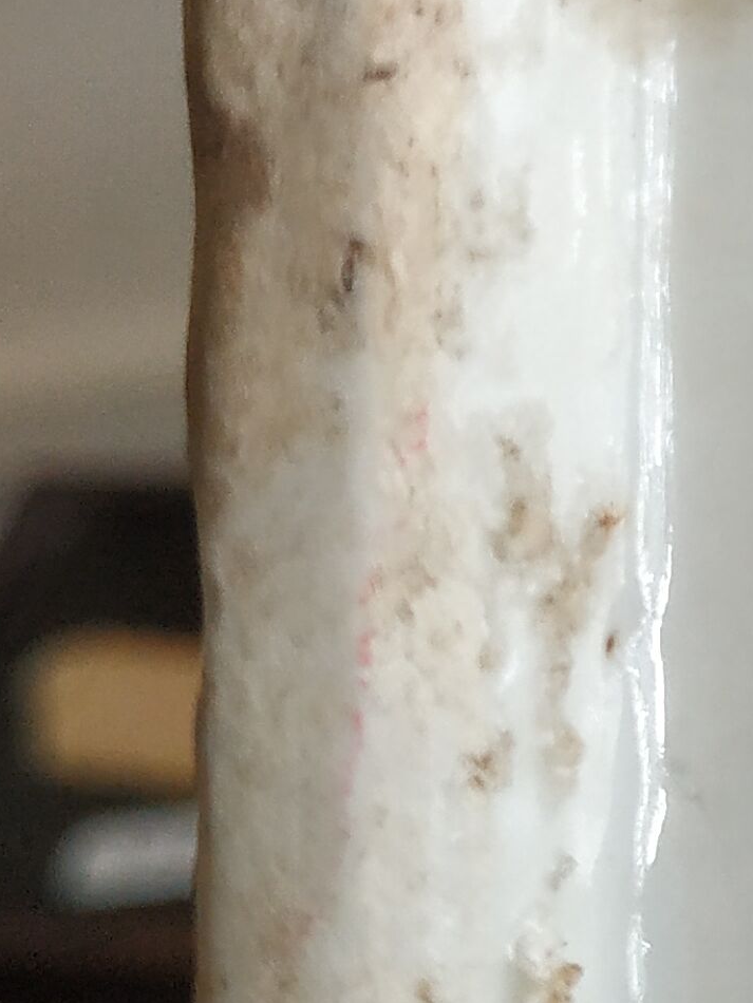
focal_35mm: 101
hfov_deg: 12.8
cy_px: 179
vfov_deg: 19.2
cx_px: 1511
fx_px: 2928
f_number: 1.9
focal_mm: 3.94
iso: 200
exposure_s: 1/50
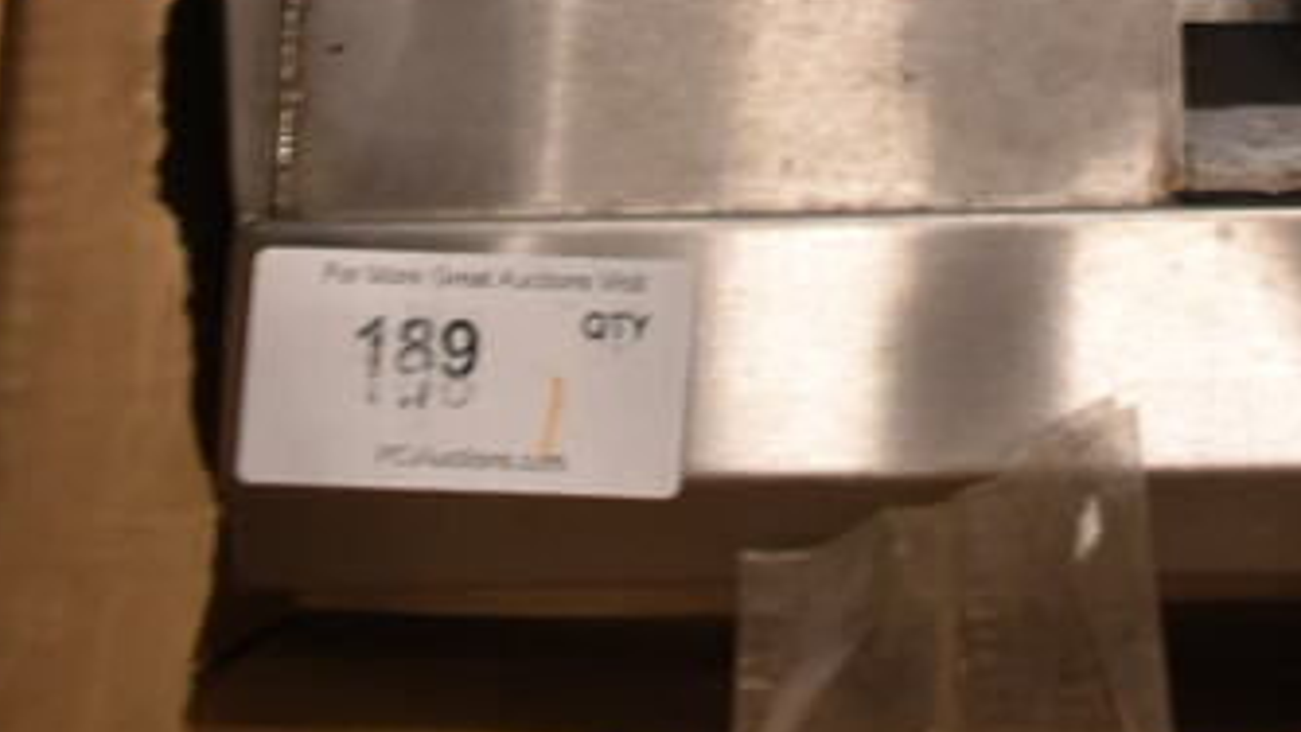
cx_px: 1001
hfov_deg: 24.4
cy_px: -773
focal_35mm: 86
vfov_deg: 12.3
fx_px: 2967
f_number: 3.8
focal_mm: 20
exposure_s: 1/125
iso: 1600
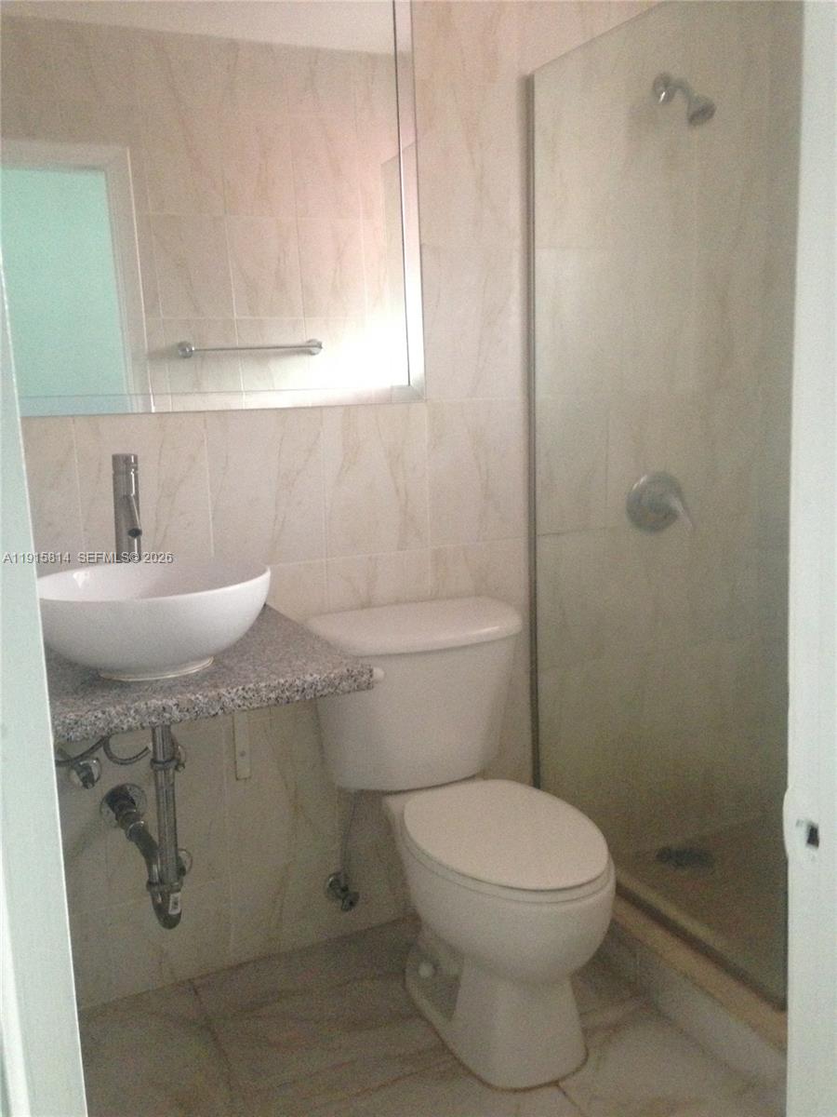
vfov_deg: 55.4
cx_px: 418
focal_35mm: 33
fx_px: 1064
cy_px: 558
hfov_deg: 42.9
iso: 320
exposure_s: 1/17
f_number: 2.4
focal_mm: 4.12
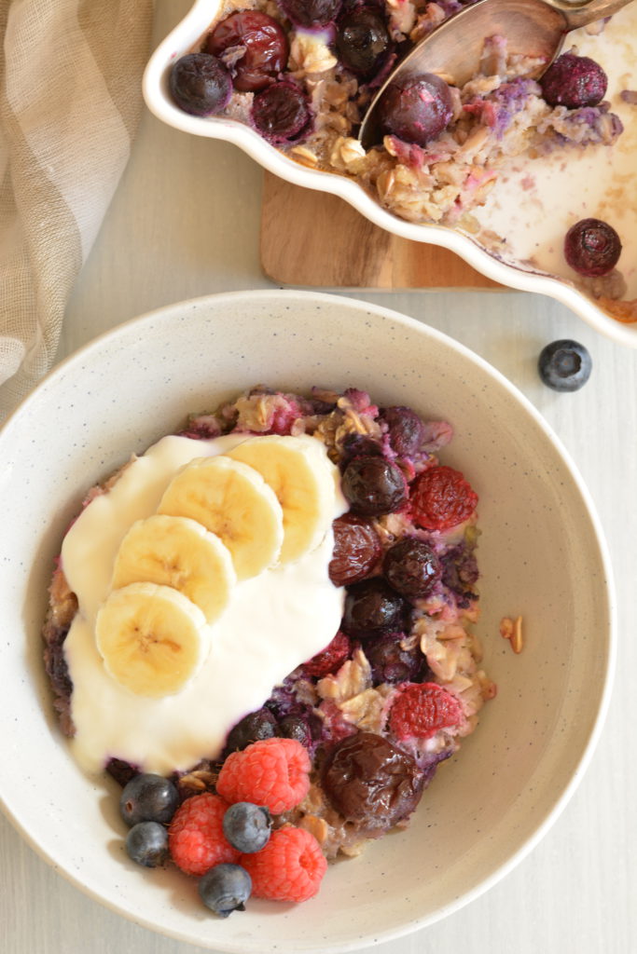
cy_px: 477
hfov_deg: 8.7
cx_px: 318
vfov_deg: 13.0
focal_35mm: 158
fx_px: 4179
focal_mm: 105
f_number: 8
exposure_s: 1/20
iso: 200
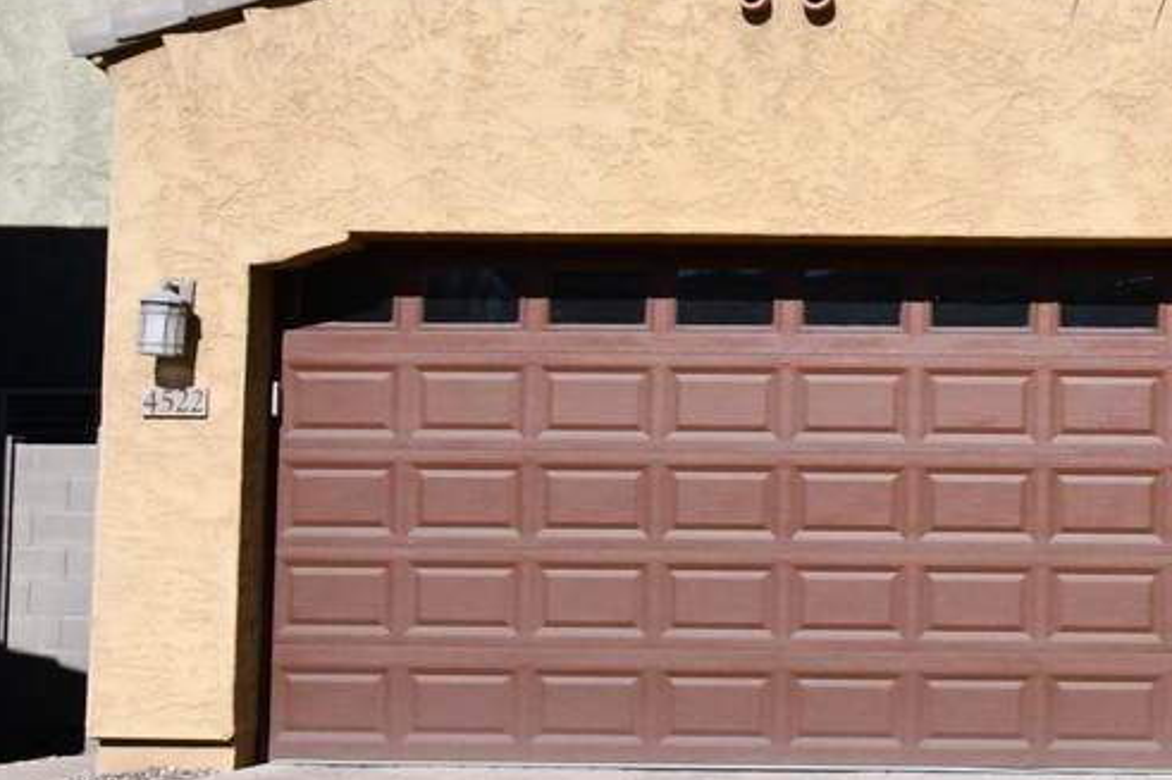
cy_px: 378
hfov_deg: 22.1
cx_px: 1363
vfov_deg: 15.9
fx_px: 2799
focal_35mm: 86
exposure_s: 1/1600
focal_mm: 22
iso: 2500
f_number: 20
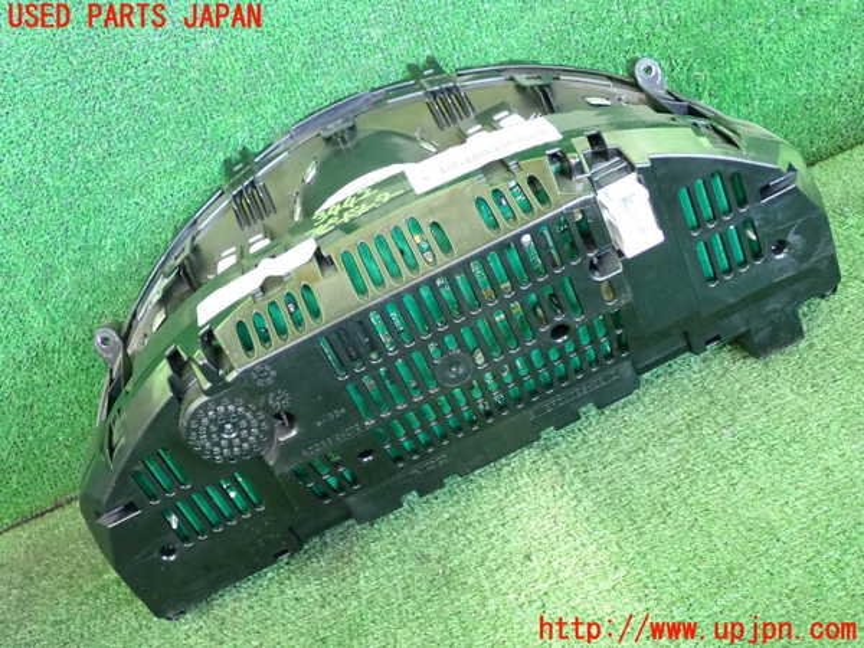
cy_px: 324
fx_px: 1023
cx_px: 432
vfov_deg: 35.1
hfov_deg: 45.8
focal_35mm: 41
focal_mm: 7.31
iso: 1250
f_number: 2.8
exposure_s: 1/125
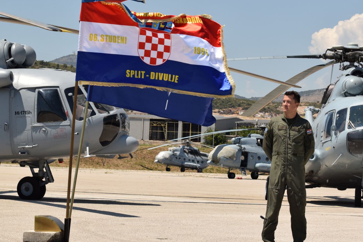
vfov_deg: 10.6
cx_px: 202
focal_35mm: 130
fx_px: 1311
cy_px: 117
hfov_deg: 15.8
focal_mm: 70
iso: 640
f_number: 10
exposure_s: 1/1600
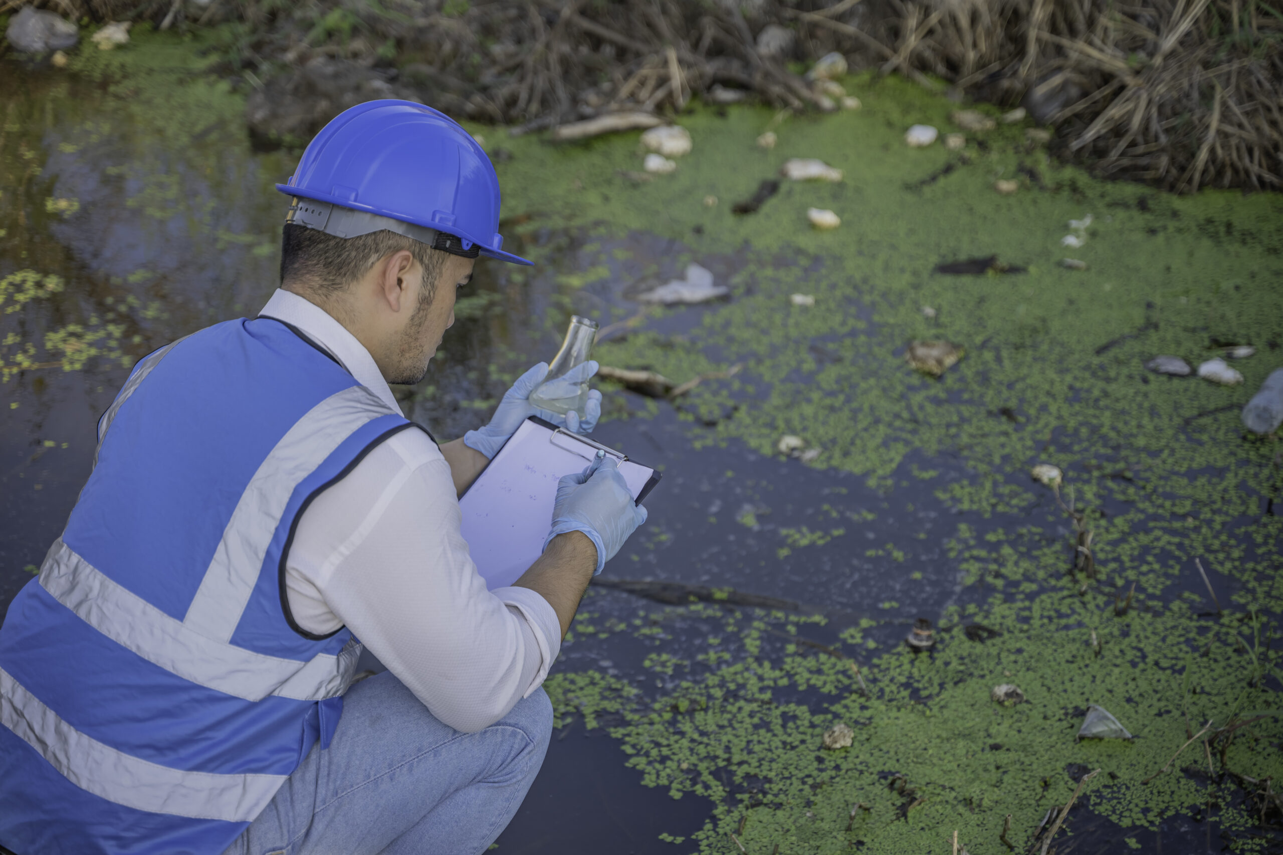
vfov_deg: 20.6
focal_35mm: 66
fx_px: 2352
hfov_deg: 30.5
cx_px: 642
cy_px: 428
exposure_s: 1/500
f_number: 2.8
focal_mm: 66
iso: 100
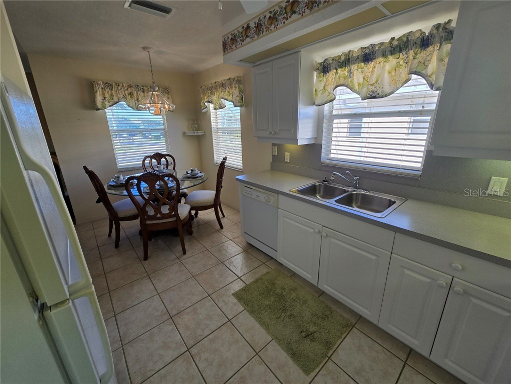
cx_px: 256
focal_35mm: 13
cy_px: 192
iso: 50
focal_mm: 2.2
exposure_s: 1/163
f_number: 2.2
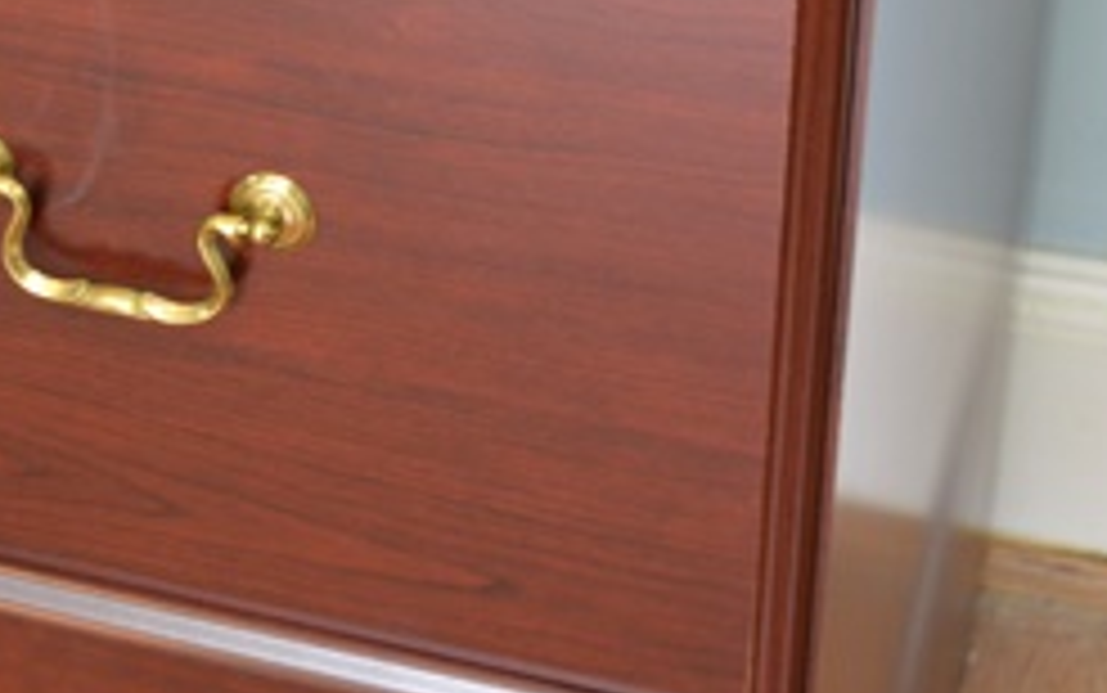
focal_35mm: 108
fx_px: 3267
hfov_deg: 19.0
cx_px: 220
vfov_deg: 11.9
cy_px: -63
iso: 900
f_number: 4.5
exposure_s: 1/30
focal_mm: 29
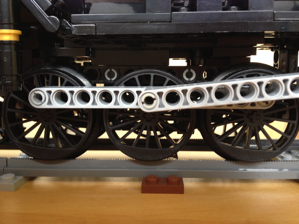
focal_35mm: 35
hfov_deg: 52.6
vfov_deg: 40.7
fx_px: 302
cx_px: 150
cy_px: 112
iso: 160
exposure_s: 1/20
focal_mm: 4.28
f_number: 2.4
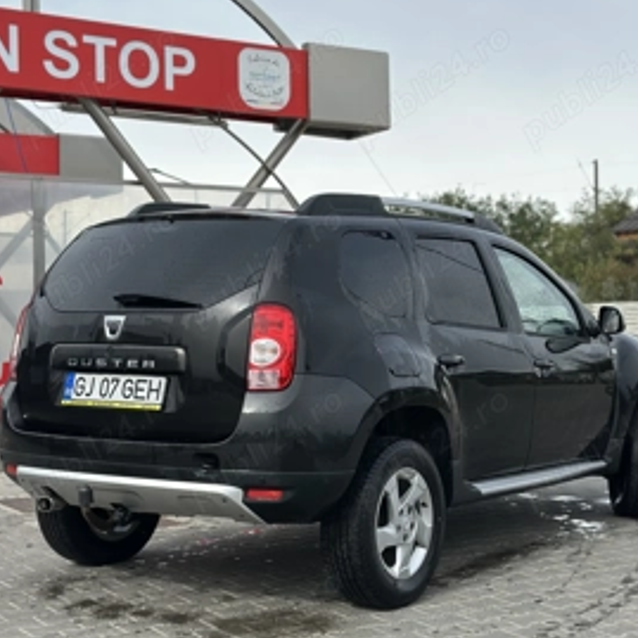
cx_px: 349
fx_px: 1314
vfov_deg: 27.3
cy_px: 306
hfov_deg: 27.3
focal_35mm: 63
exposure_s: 1/6623
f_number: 1.78
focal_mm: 6.86
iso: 100
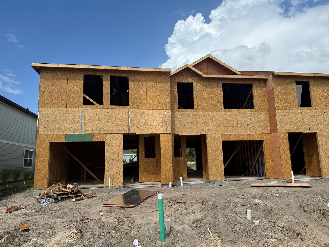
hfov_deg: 71.6
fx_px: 228
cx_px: 164
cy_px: 124
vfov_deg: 56.8
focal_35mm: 24
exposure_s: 1/5714
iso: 80
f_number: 1.78
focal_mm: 6.76
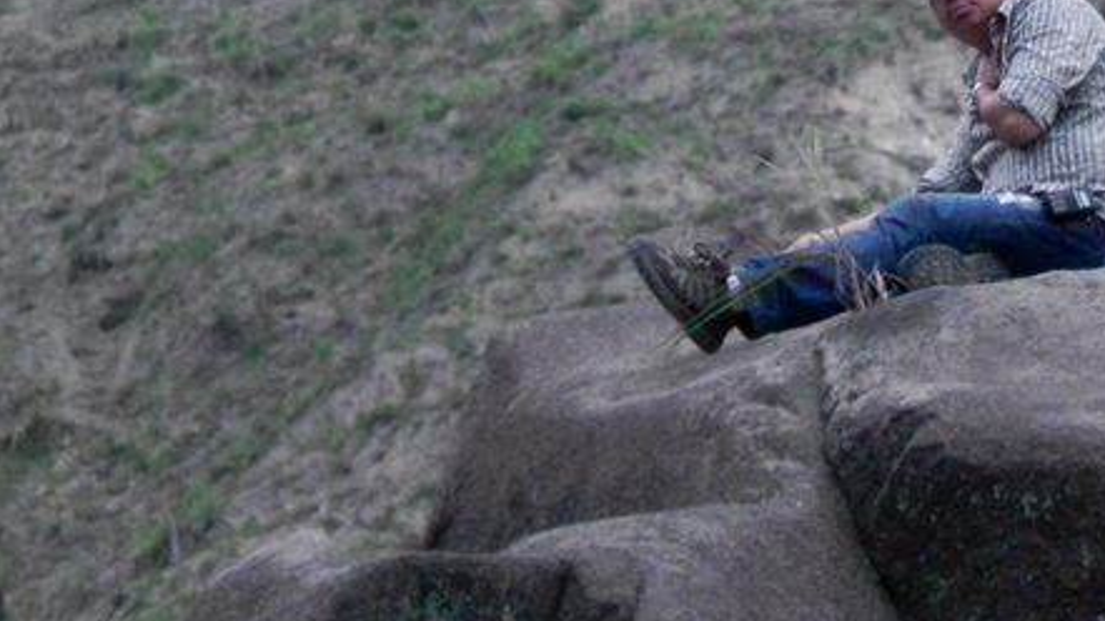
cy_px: 124
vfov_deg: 2.8
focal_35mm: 427
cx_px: 832
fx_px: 12510
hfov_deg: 5.1
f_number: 4.5
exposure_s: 1/144
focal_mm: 44
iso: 1600
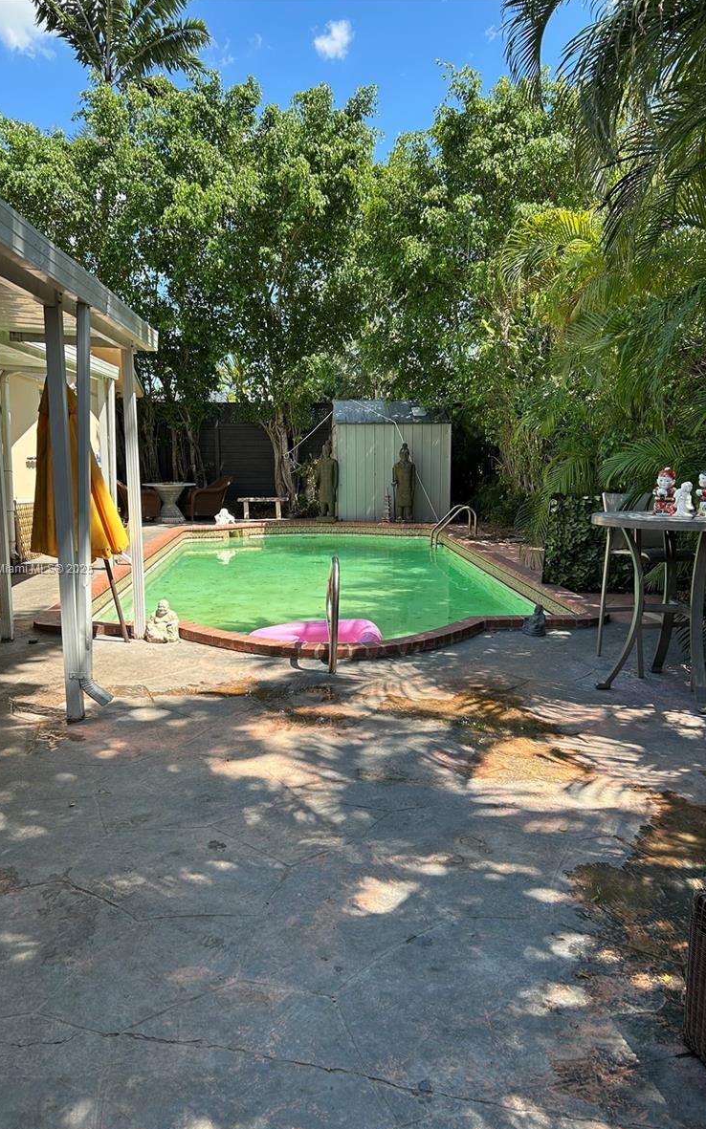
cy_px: 570
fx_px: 862
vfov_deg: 66.5
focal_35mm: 28
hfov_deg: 44.5
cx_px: 348
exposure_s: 1/1068
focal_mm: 5.7
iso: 50
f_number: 1.5
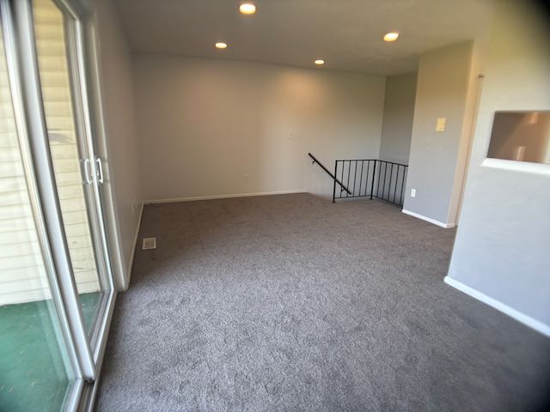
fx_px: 413
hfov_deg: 67.3
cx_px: 275
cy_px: 206
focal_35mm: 26
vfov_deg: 53.1
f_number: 1.6
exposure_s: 1/120
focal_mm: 5.96
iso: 125
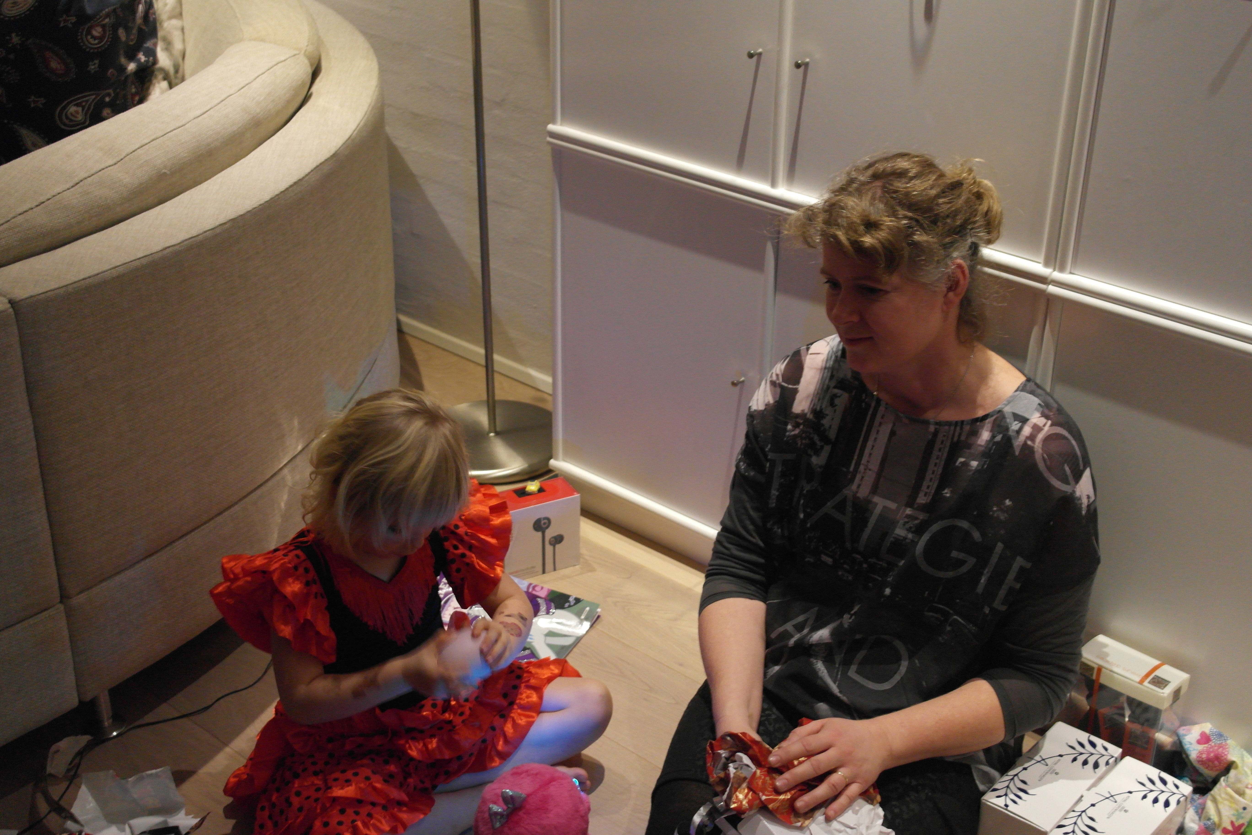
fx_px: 1600
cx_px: 626
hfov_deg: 42.7
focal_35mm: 46
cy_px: 418
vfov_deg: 29.2
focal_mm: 30
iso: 1600
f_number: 4.5
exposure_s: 1/15
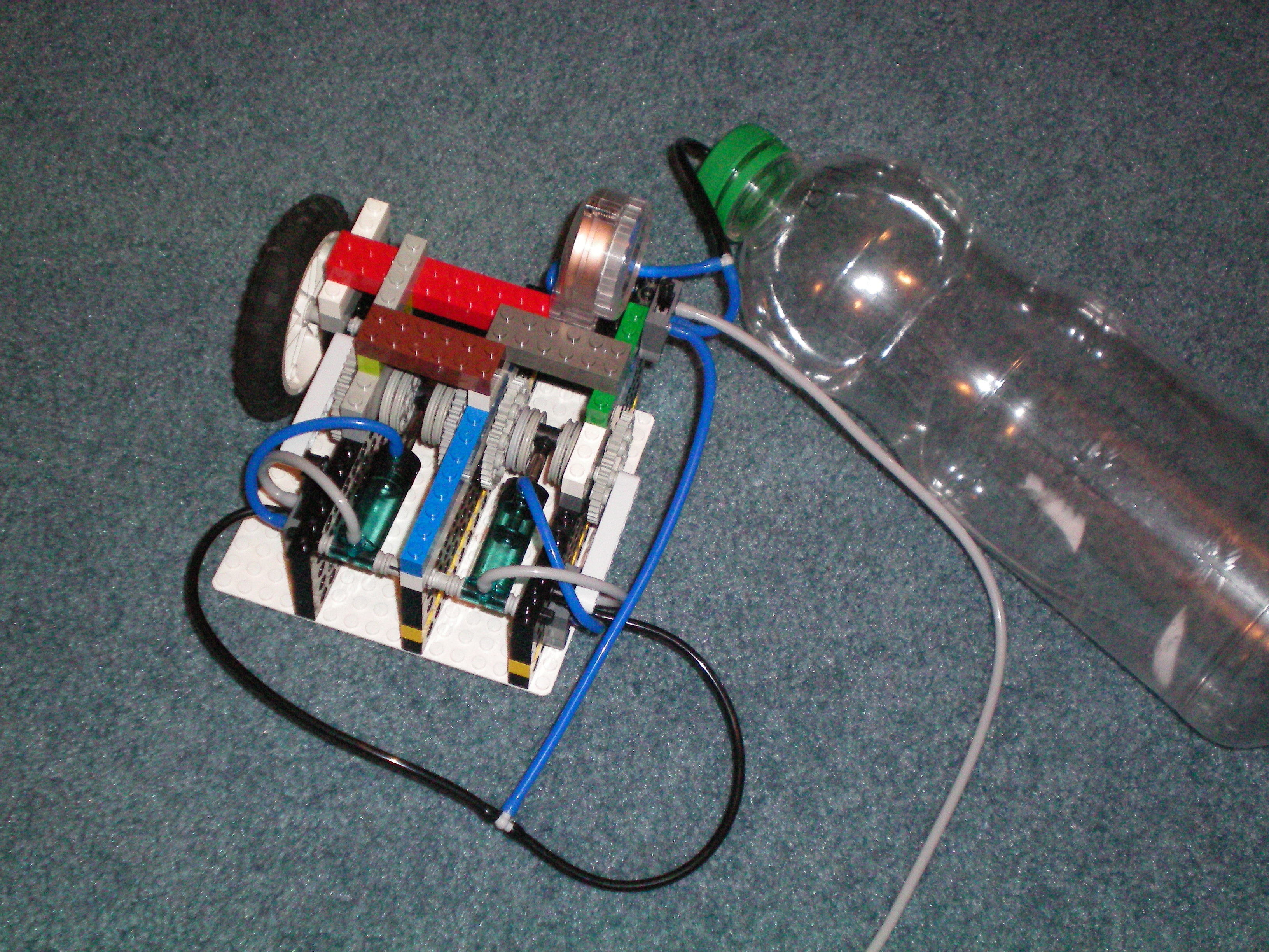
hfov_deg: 34.3
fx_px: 2053
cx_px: 634
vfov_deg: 26.1
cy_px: 476
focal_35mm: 56
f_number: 3.9
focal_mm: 9.3
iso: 400
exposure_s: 1/60
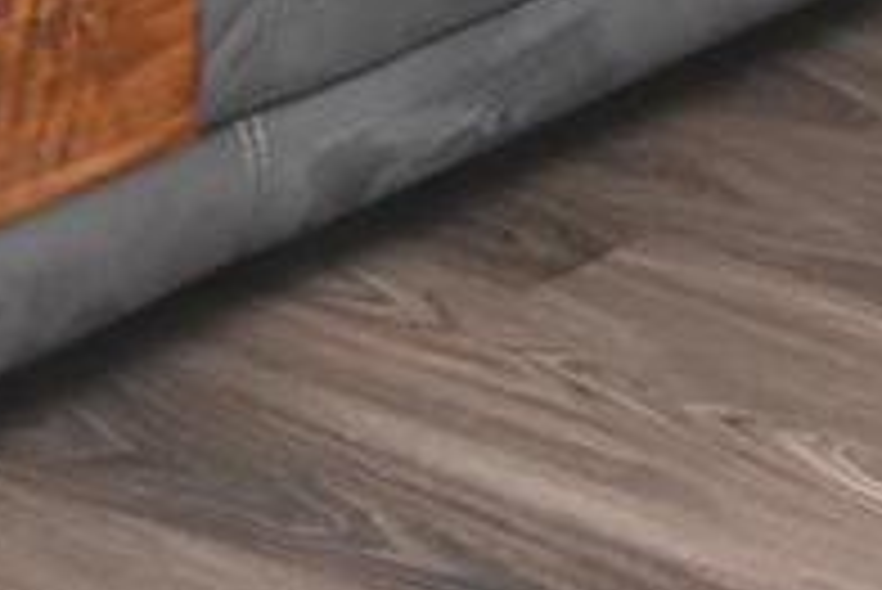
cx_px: 2052
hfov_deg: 12.5
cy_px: -1387
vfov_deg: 8.2
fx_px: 3236
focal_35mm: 132
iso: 800
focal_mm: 12
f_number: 9
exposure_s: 1/100
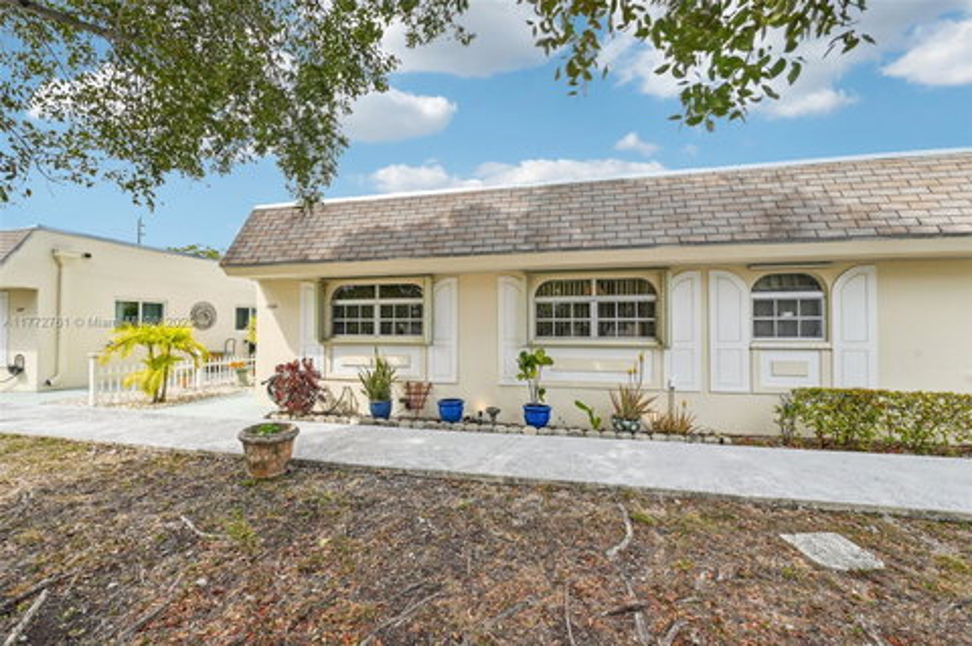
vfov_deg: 77.2
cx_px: 486
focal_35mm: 15
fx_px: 405
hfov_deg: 100.4
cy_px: 323
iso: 100
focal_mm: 15
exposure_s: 1/250
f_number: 8
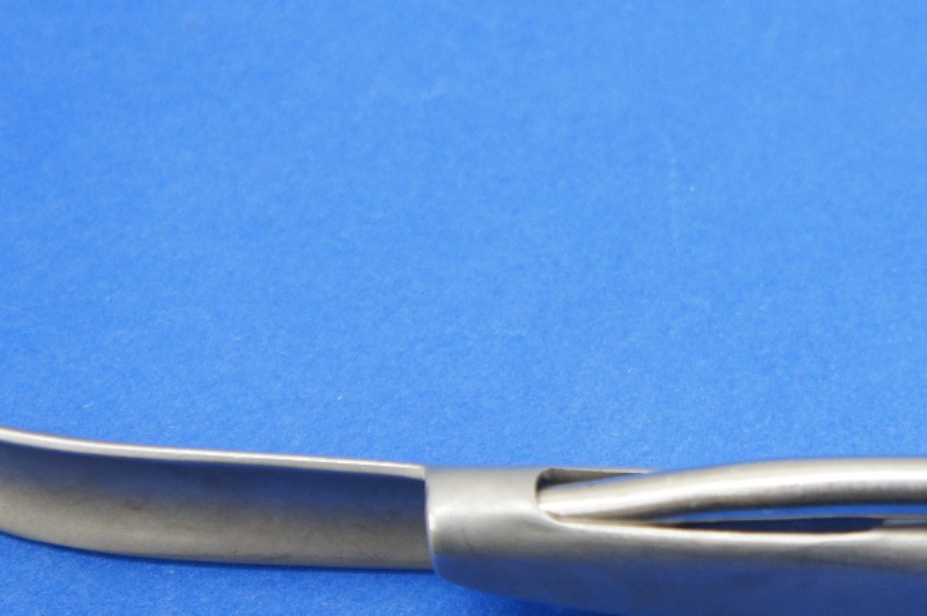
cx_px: 920
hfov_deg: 16.9
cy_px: 407
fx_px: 3061
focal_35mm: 119
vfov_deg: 11.5
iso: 400
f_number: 4.5
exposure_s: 1/60
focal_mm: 34
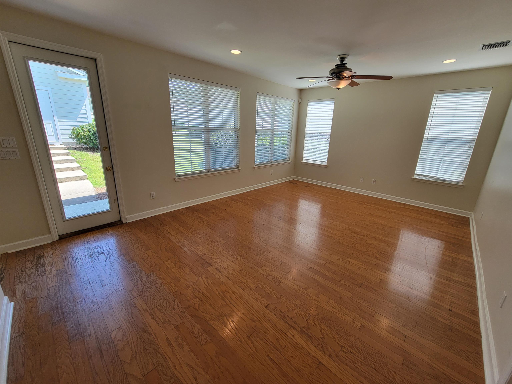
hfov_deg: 106.2
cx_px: 256
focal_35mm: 13
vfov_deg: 89.9
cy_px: 192
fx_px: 192
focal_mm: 2.2
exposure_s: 1/120
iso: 64
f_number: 2.2
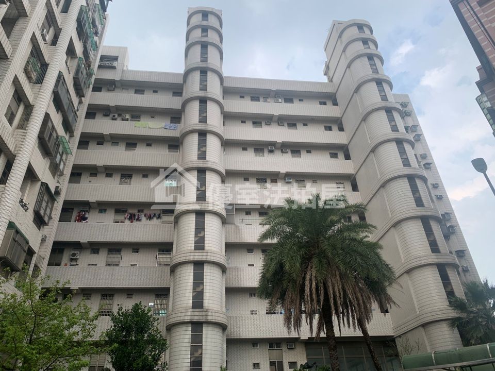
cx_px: 248
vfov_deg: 53.1
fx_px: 372
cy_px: 186
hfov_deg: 67.3
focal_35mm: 26
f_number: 1.8
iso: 25
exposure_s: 1/502
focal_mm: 4.25
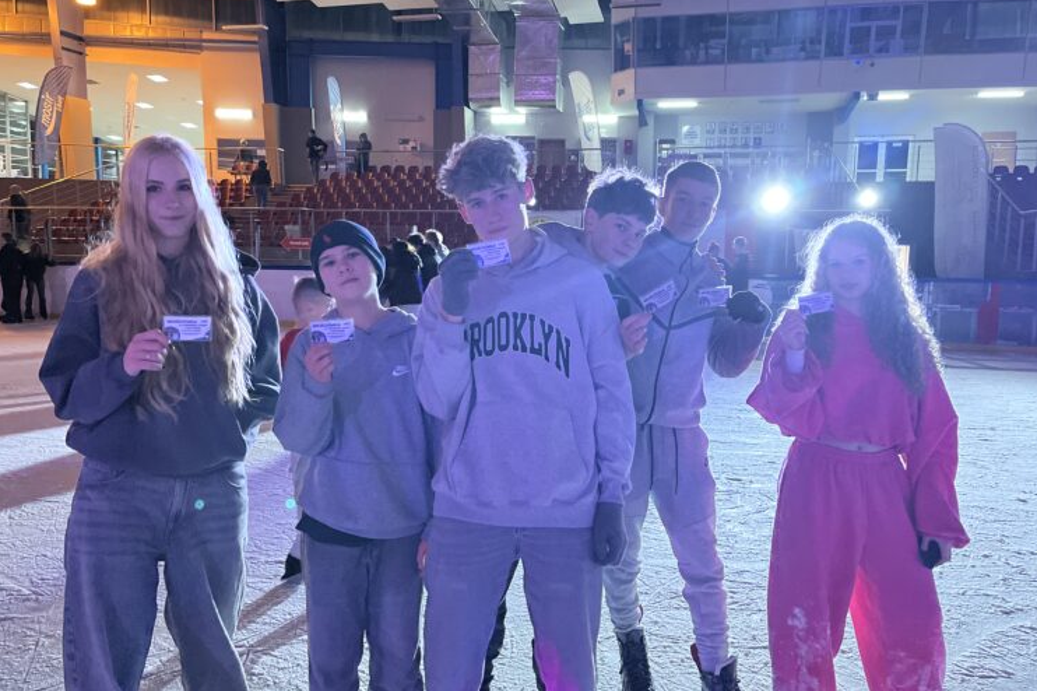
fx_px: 806
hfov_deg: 65.5
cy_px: 358
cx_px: 534
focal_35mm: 28
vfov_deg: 46.4
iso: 500
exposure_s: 1/33
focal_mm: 5.1
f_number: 1.6
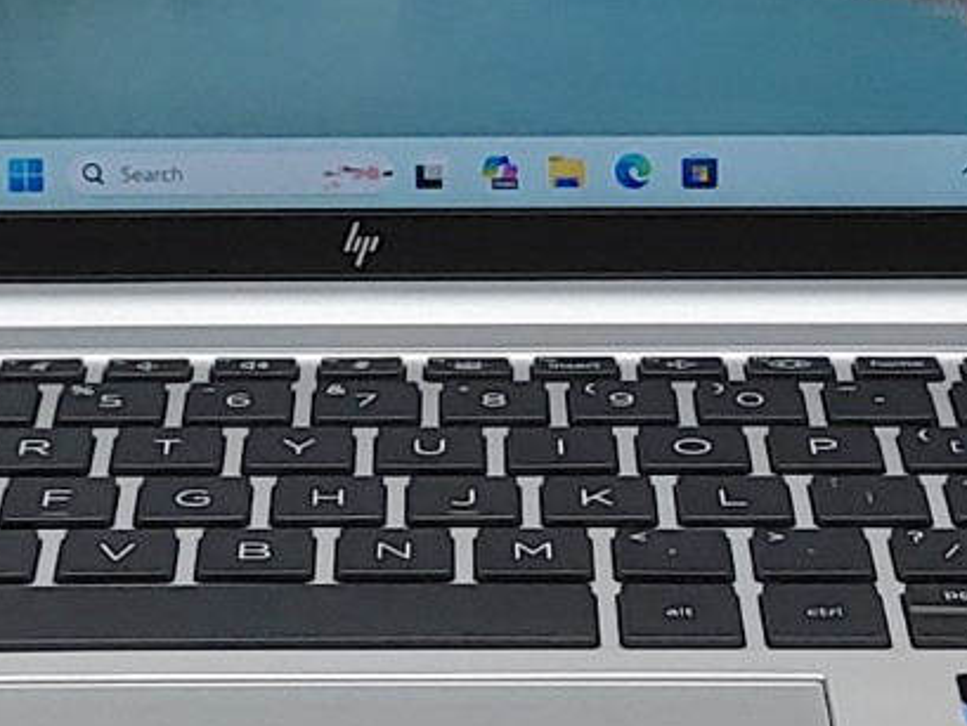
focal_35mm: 155
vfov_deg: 9.5
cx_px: 378
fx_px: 4331
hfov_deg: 12.7
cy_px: 9
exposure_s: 1/120
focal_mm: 4.36
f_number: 1.8
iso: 50
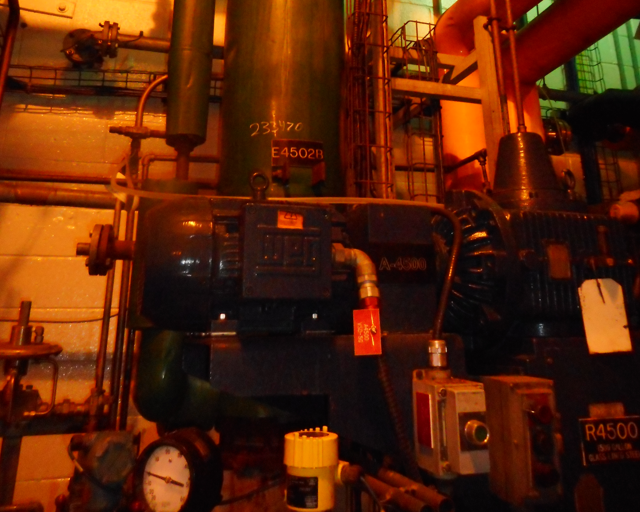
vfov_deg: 42.5
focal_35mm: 33
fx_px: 625
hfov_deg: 54.2
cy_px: 99
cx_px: 319
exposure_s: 1/25
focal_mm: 4.5
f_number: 3.7
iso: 720
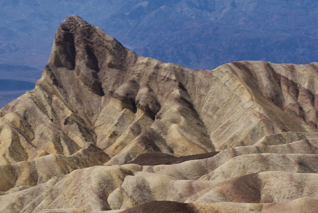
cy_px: 100
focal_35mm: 206
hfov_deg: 10.0
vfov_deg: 6.7
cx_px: 114
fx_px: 1822
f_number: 13
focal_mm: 50
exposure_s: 1/250
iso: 100
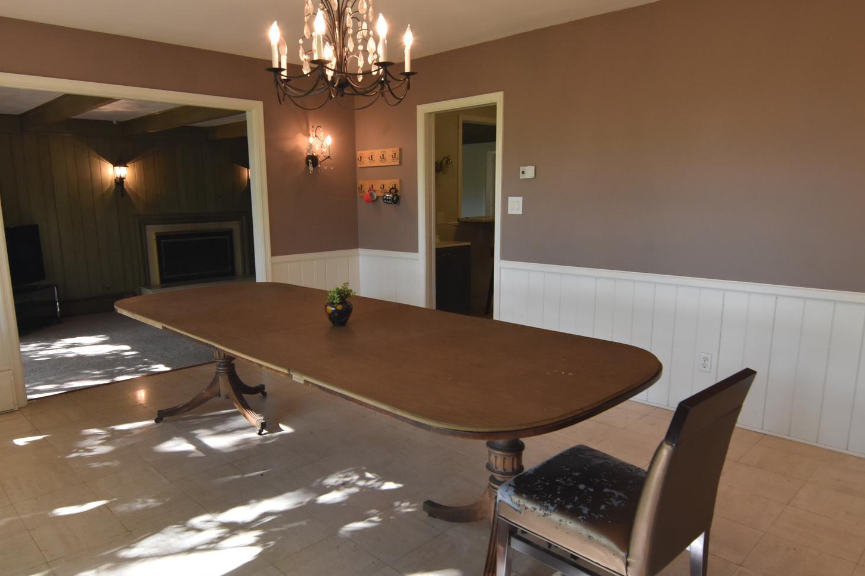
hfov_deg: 72.8
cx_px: 399
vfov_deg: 52.4
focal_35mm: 24
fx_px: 585
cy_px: 304
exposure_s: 1/100
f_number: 5
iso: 800
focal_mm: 11.5
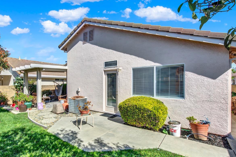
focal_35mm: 18
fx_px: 118
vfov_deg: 67.4
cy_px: 83
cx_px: 99
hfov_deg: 89.3
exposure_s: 1/80
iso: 100
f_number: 14
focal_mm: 14
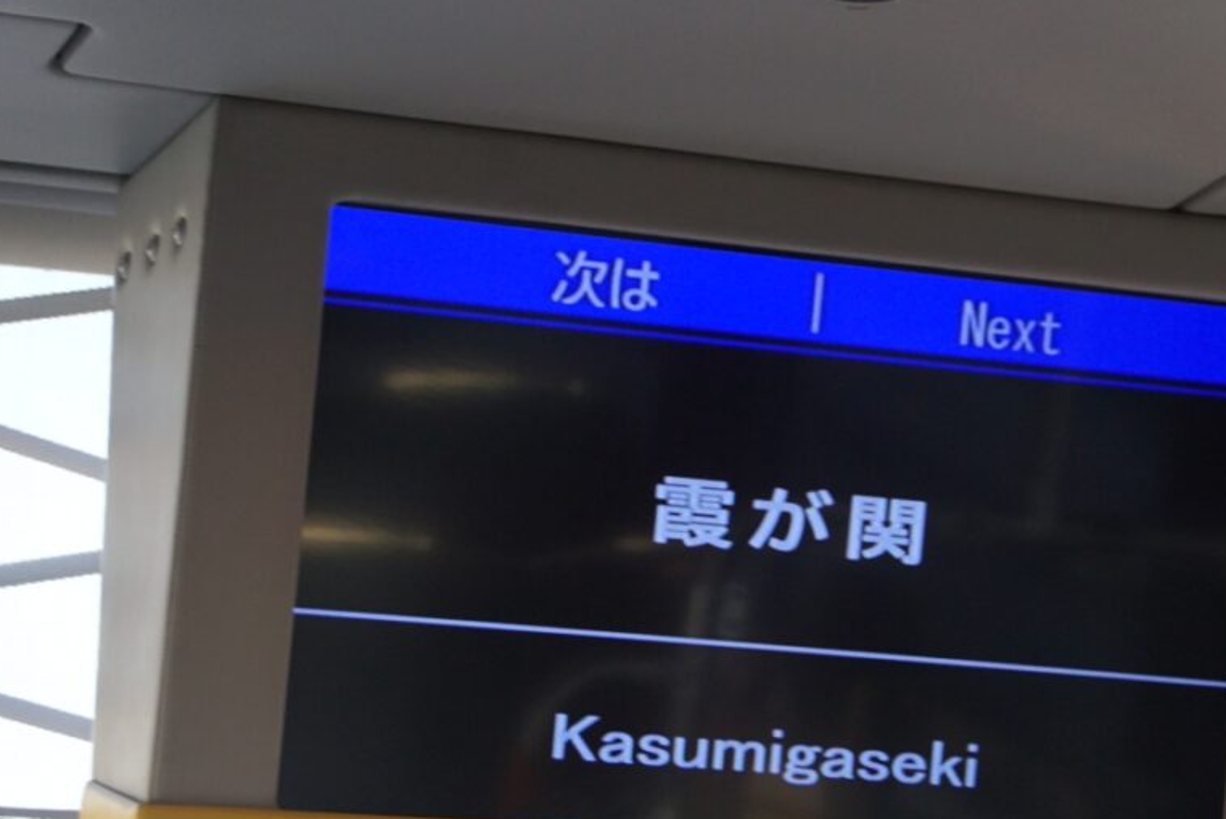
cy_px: 528
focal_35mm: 121
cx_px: 658
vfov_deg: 11.3
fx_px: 4123
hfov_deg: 16.9
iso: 800
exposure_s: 1/100
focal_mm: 60
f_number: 5
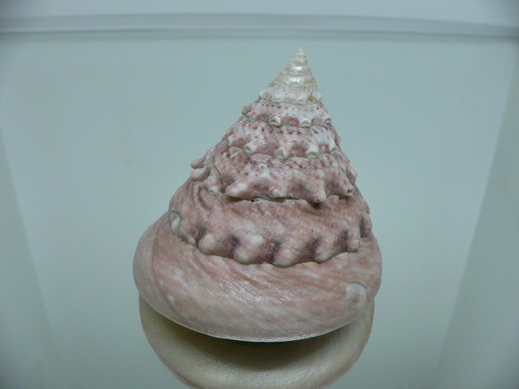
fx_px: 525
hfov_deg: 52.6
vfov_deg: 40.7
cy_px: 194
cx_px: 260
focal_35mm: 35
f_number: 2.8
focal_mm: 4.6
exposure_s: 1/60
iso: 200
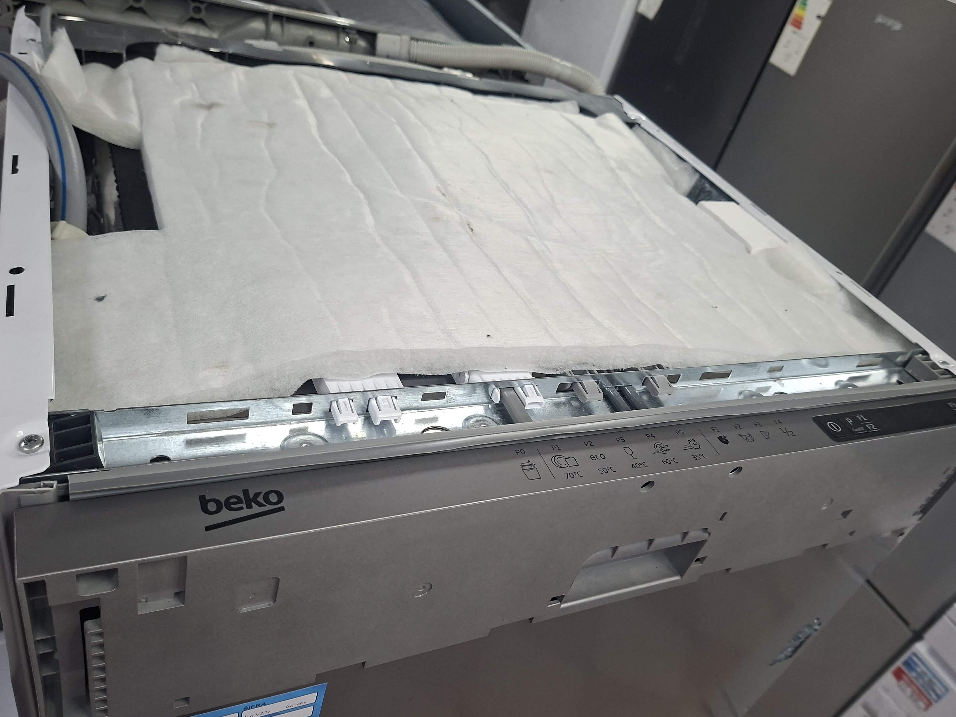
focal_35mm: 26
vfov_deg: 53.1
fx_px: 718
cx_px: 496
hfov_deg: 67.3
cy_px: 368
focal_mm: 5.54
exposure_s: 1/120
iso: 250
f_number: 1.8
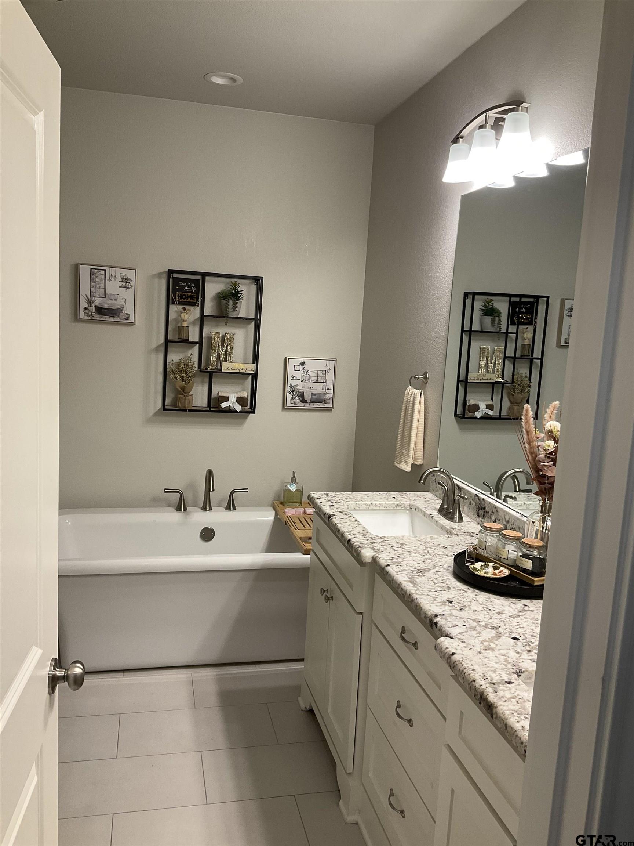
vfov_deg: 61.7
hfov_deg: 48.2
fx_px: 708
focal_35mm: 29
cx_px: 317
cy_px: 423
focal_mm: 3
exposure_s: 1/60
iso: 50
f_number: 1.8
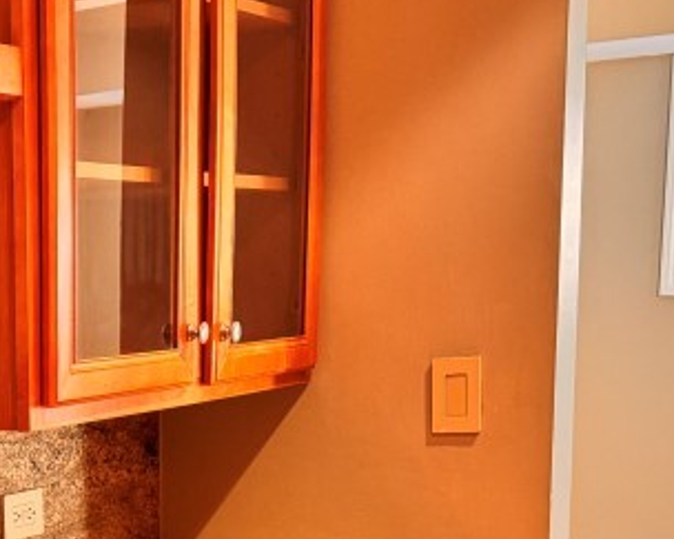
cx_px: -109
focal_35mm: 79
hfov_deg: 22.5
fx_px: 1575
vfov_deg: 18.6
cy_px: 608
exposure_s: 1/60
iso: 320
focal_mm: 6.86
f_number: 1.78
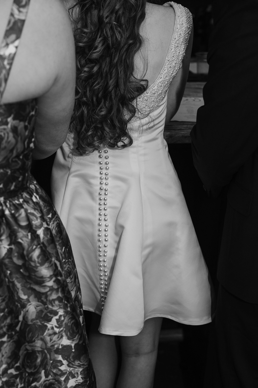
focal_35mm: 50
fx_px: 538
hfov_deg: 27.0
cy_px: 194
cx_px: 129
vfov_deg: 39.6
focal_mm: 50
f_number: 4
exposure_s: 1/200
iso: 500
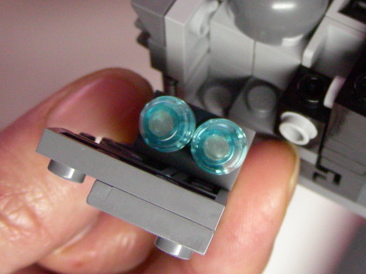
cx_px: 241
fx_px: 888
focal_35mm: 84
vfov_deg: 17.5
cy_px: 76
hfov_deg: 23.2
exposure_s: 1/48.3
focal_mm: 8
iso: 400
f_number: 3.5
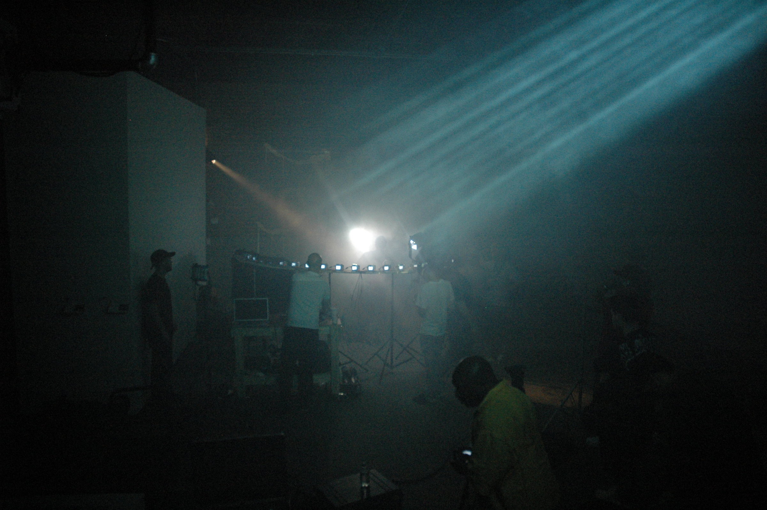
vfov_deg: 47.9
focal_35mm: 27
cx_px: 384
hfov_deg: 67.4
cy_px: 255
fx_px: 575
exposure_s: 1/20
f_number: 3.5
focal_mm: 18
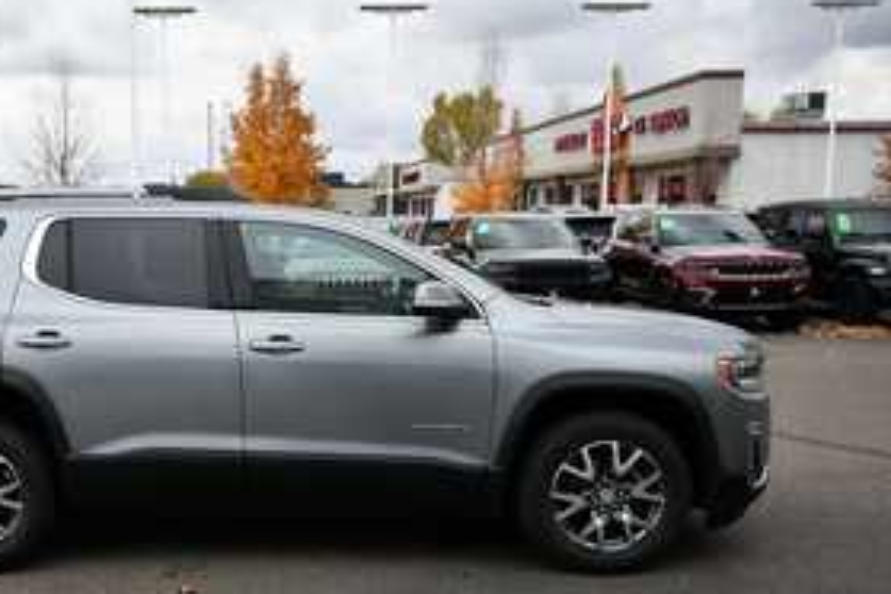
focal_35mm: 43
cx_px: 259
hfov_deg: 44.4
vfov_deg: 30.9
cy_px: 407
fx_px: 1064
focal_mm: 20
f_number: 5.6
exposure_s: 1/250
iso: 280
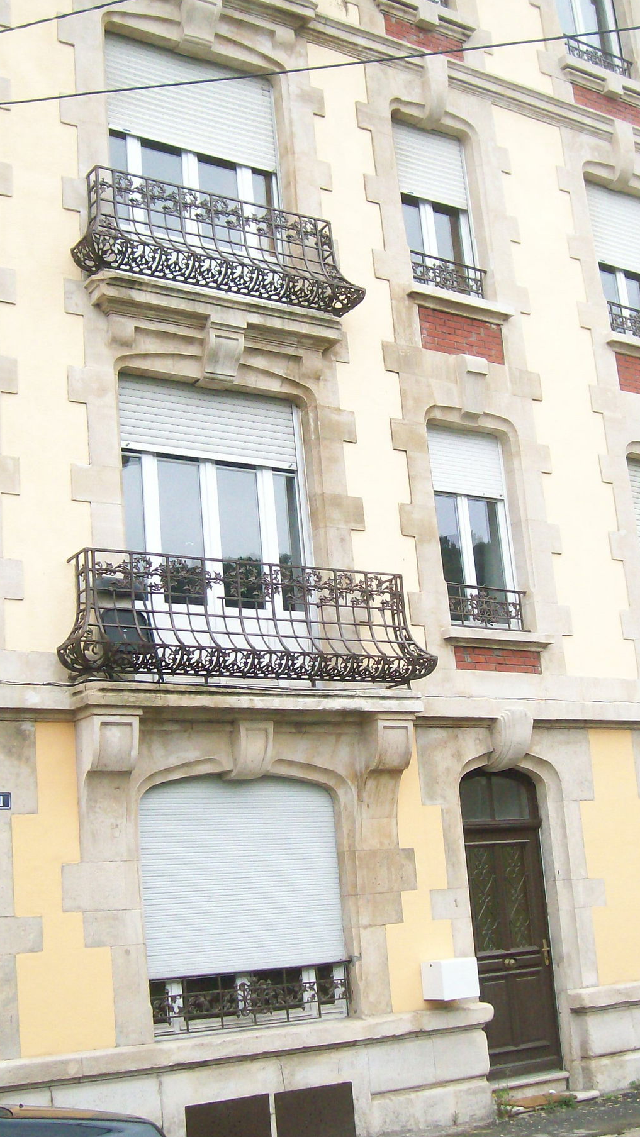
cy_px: 563
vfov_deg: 45.5
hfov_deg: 26.5
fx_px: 1358
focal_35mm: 45
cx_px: 303
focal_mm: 5.8
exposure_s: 1/324
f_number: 2.8
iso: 200
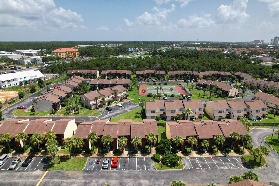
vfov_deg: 57.2
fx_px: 170
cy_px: 93
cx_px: 140
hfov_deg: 78.6
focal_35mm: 22
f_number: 2.8
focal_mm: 8.38
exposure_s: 1/60
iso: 110
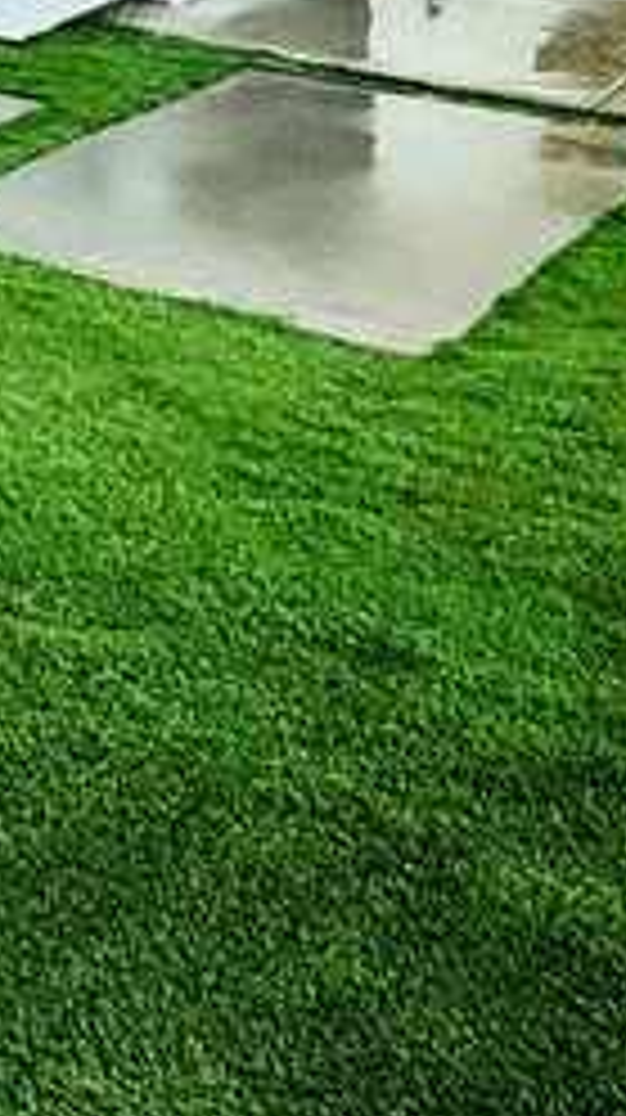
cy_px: -432
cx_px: -324
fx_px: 1864
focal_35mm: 63
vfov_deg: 26.7
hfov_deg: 17.1
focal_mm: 2.22
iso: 40
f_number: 2.2
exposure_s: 1/215
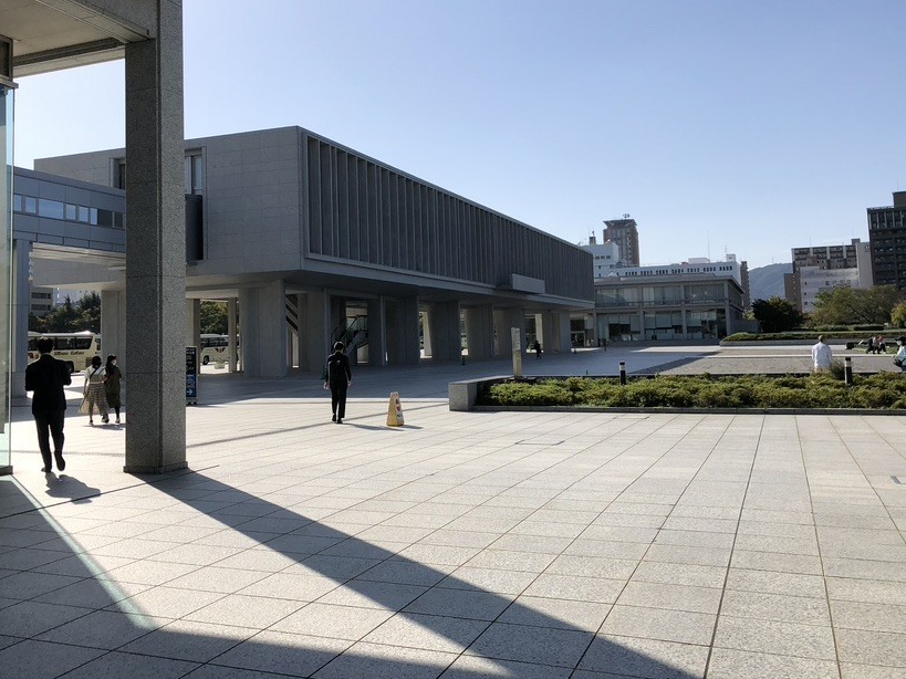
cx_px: 383
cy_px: 257
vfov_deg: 40.4
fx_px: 916
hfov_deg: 52.4
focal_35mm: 35
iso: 25
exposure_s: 1/3472
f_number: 1.8
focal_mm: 4
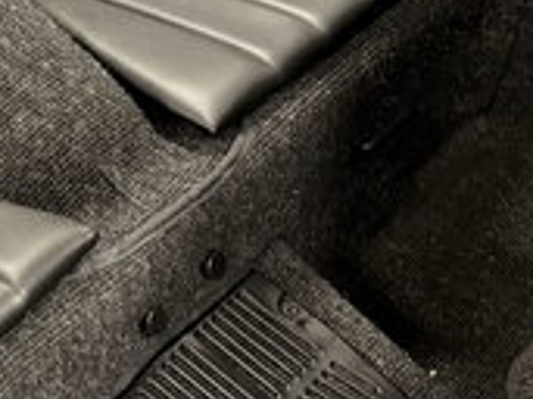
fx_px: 1662
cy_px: 103
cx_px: -75
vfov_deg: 13.6
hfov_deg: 17.5
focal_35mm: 108
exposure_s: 1/25
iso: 1000
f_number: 1.78
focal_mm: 6.76
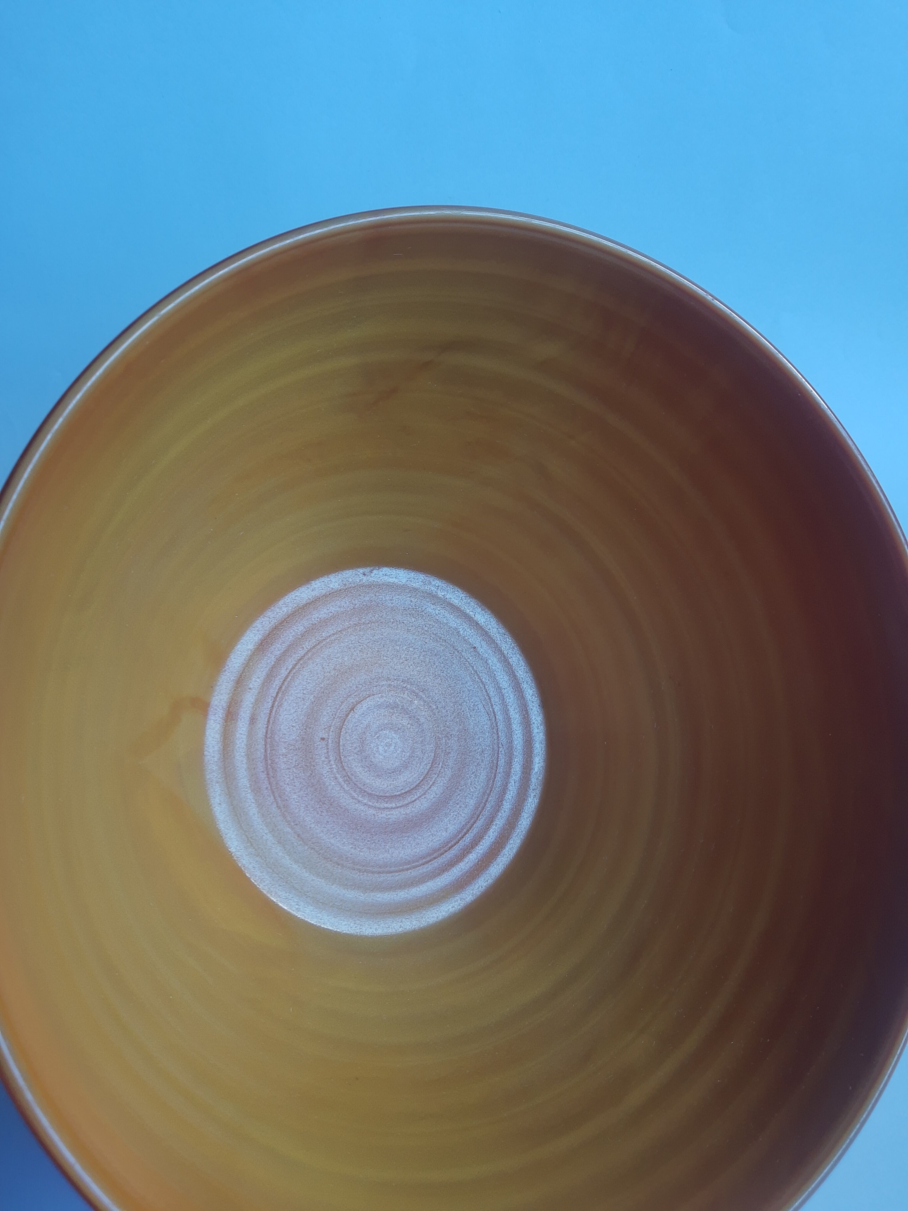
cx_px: 454
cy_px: 606
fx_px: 909
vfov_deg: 67.3
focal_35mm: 26
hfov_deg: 53.1
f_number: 1.8
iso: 43
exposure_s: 1/50
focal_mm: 3.95
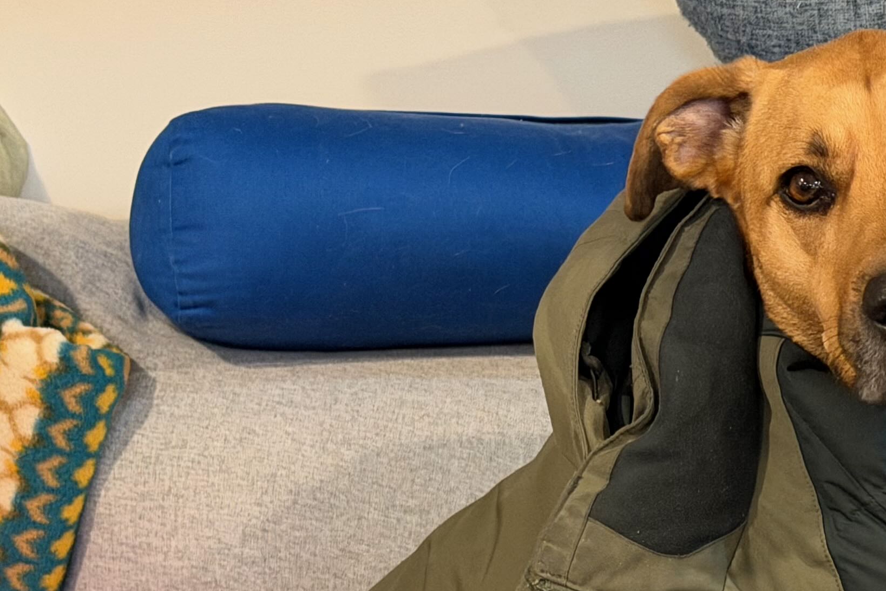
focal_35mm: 123
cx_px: 900
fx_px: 3027
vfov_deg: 11.0
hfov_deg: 16.3
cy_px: 670
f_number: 1.78
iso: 320
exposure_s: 1/40
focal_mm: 6.76
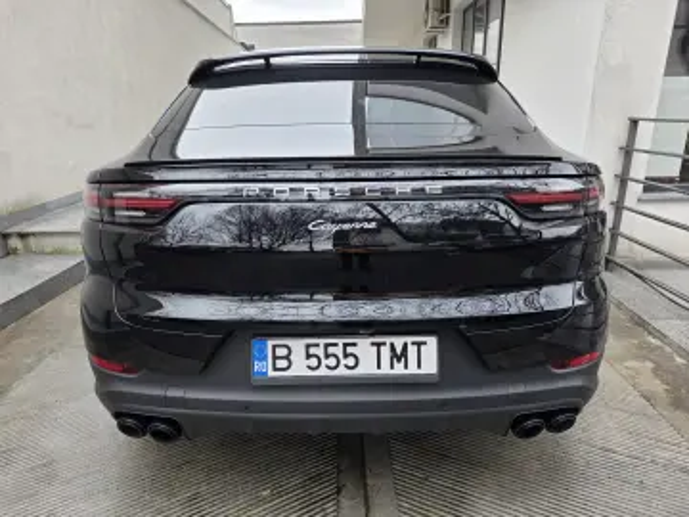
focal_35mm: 23
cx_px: 344
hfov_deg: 73.9
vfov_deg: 58.9
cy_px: 258
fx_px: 458
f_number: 1.7
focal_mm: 6.25
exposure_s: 1/180
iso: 64
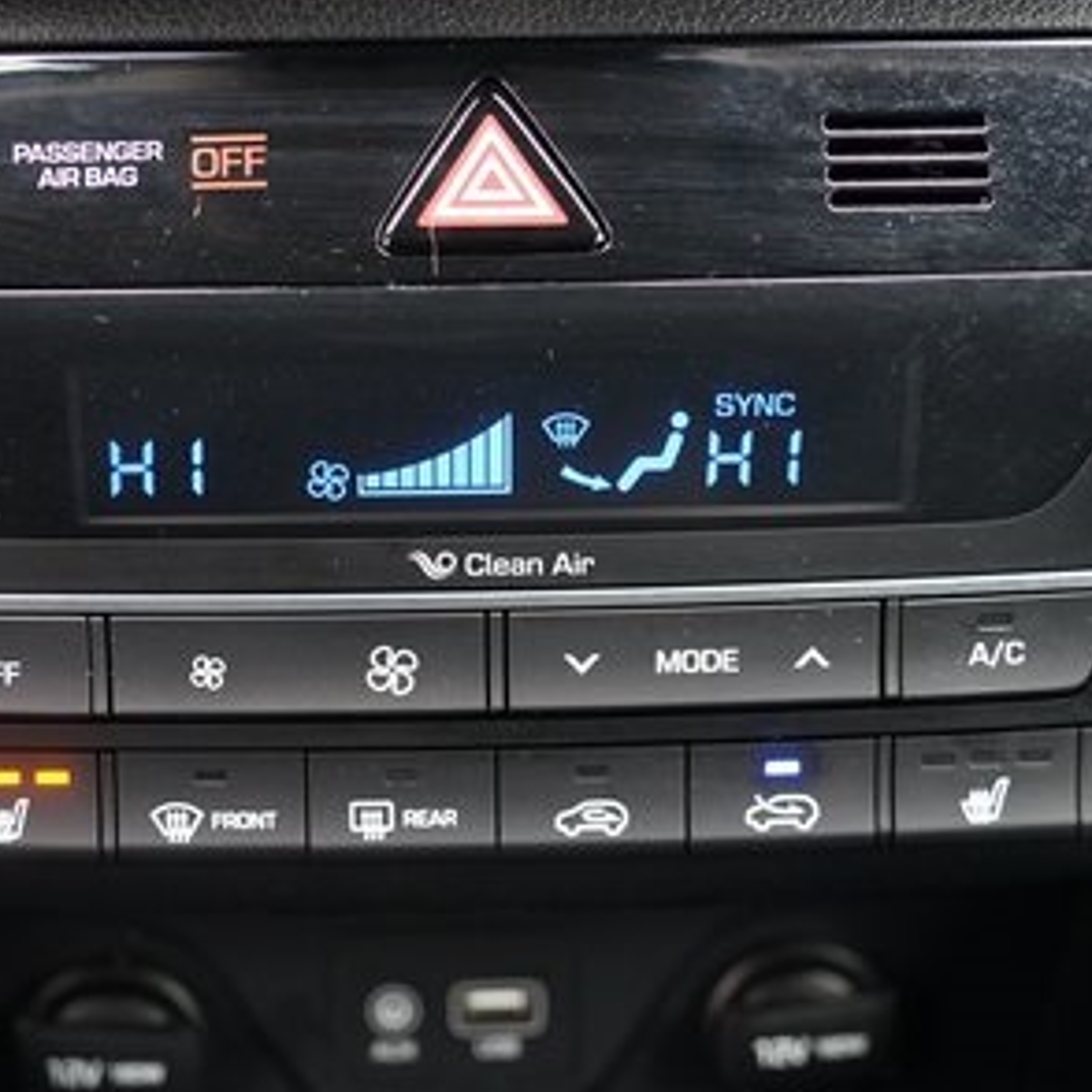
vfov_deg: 28.2
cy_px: 548
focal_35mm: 61
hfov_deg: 28.1
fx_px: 2177
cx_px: 446
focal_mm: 33
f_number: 3.5
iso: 1600
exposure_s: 1/60
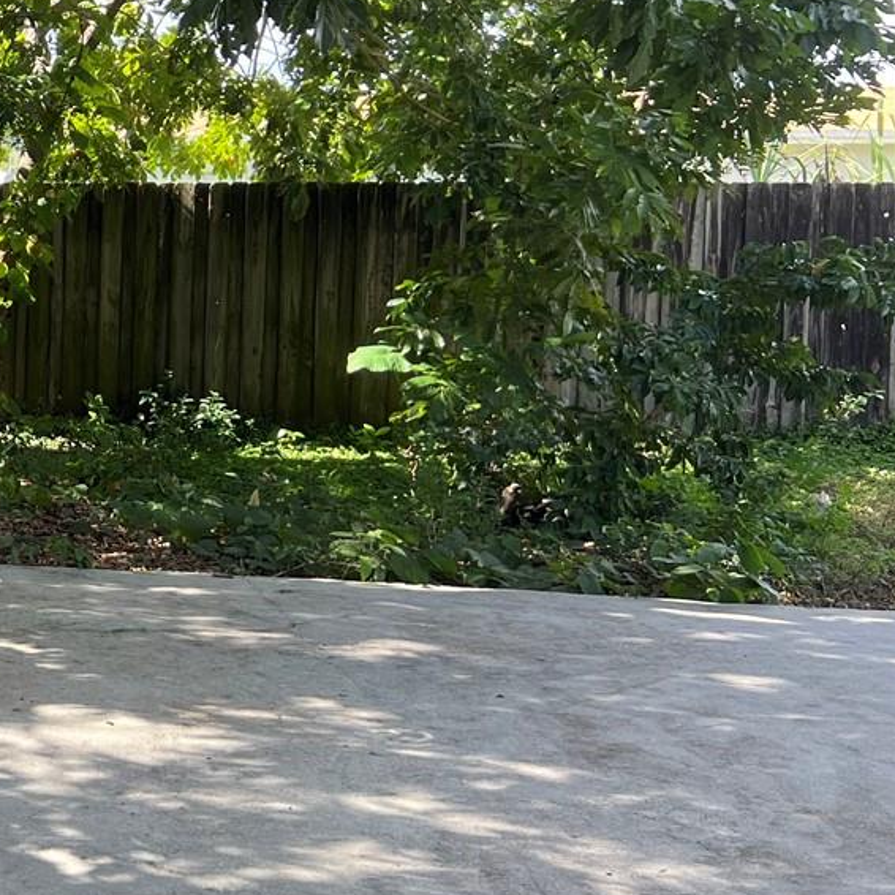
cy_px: 397
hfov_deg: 23.0
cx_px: -329
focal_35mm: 65
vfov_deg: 26.5
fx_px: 1901
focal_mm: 5.7
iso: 50
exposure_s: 1/414
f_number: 1.5
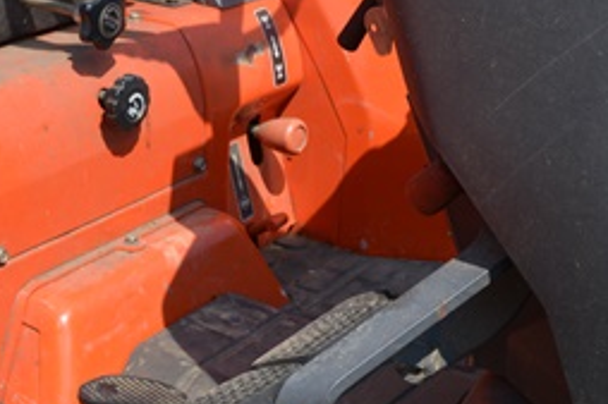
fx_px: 1316
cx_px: 182
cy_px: 184
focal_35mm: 78
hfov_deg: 25.8
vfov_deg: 17.5
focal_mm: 22
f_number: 8
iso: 125
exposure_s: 1/250
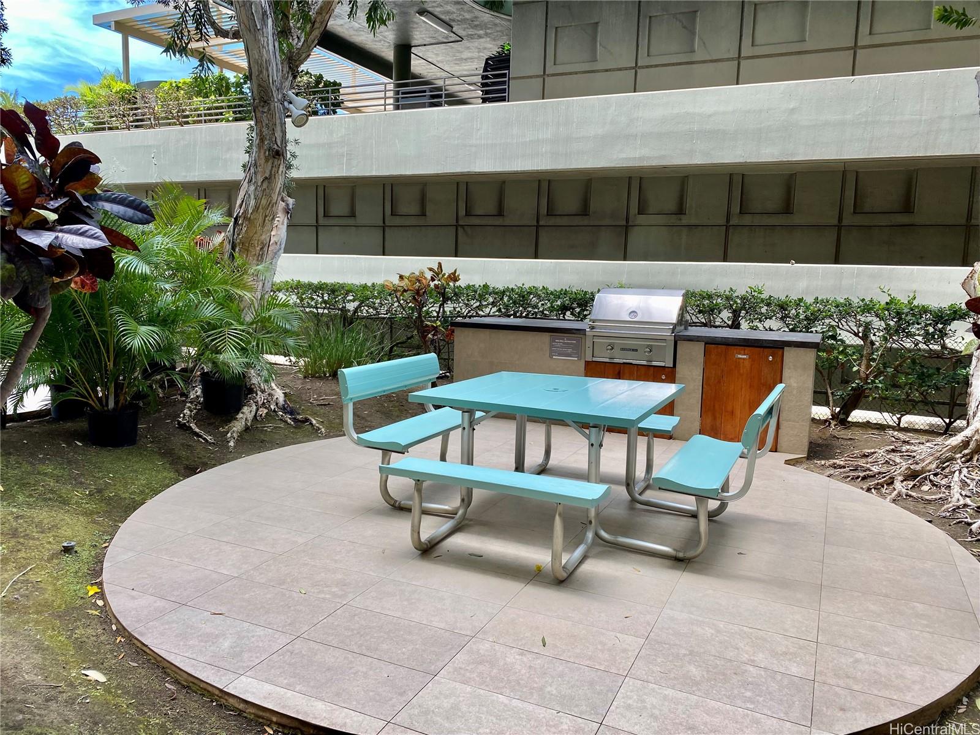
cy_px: 368
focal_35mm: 26
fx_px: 736
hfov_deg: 67.3
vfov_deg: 53.1
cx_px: 490
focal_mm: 4.25
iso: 32
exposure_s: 1/319
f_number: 1.8
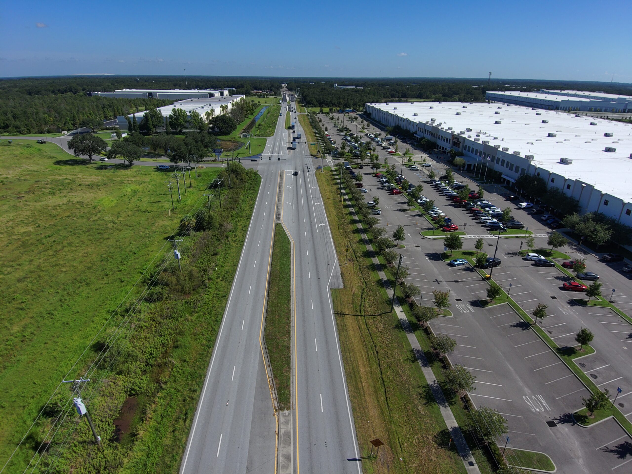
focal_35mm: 21
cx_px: 316
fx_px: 383
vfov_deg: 63.4
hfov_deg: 79.0
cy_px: 237
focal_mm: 3.7
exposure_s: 1/233
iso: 100
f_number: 2.8
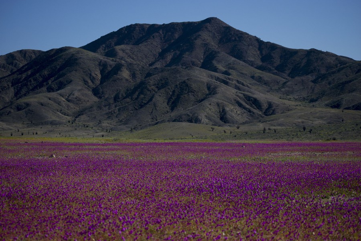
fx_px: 1053
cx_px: 180
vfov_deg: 13.0
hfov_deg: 19.5
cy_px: 120
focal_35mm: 105
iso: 100
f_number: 4.5
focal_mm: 70
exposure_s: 1/1600
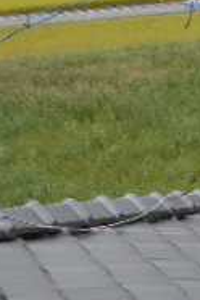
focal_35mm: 93
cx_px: 452
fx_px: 775
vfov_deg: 21.2
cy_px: 300
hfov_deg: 12.2
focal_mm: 4.6
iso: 80
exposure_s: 1/500
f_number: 3.2
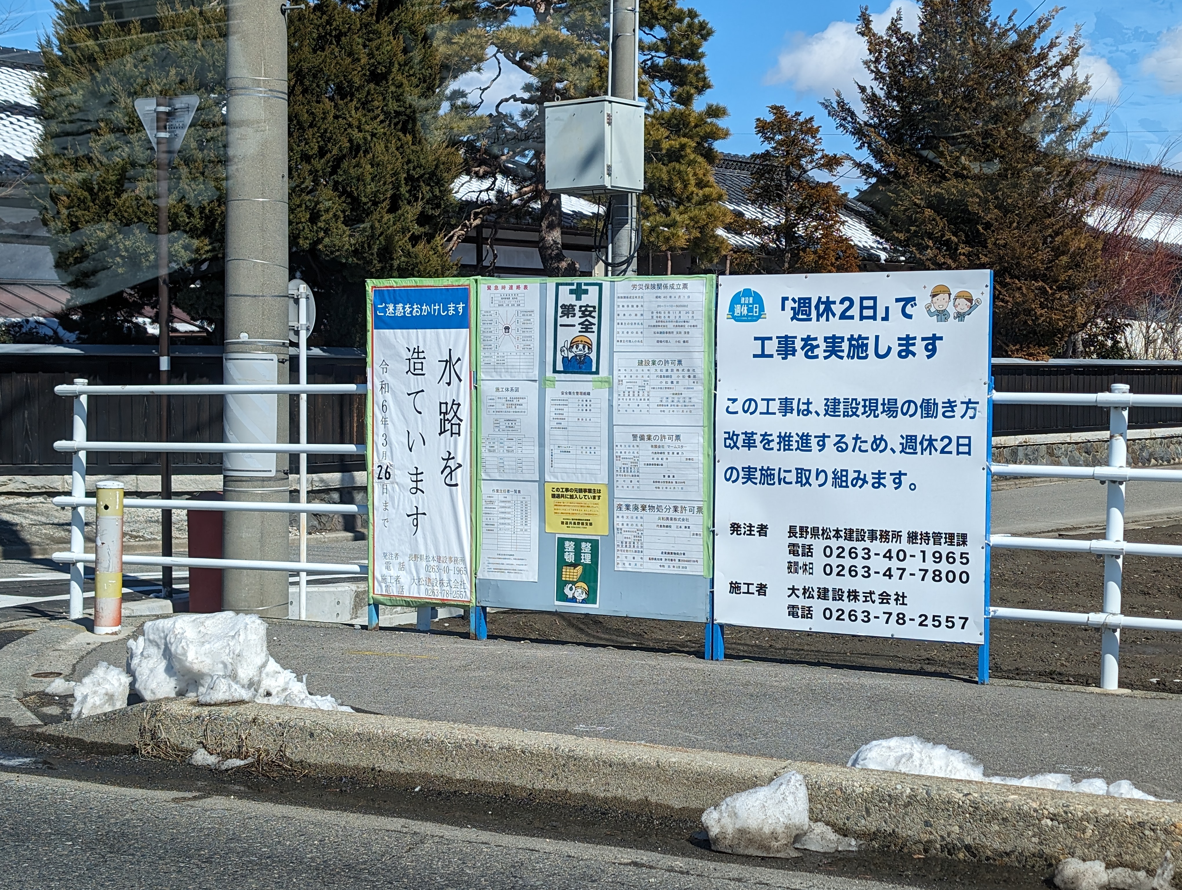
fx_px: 1676
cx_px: 591
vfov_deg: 29.7
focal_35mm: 49
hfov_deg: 38.9
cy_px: 445
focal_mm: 6.9
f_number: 1.68
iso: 18
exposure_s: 1/1311
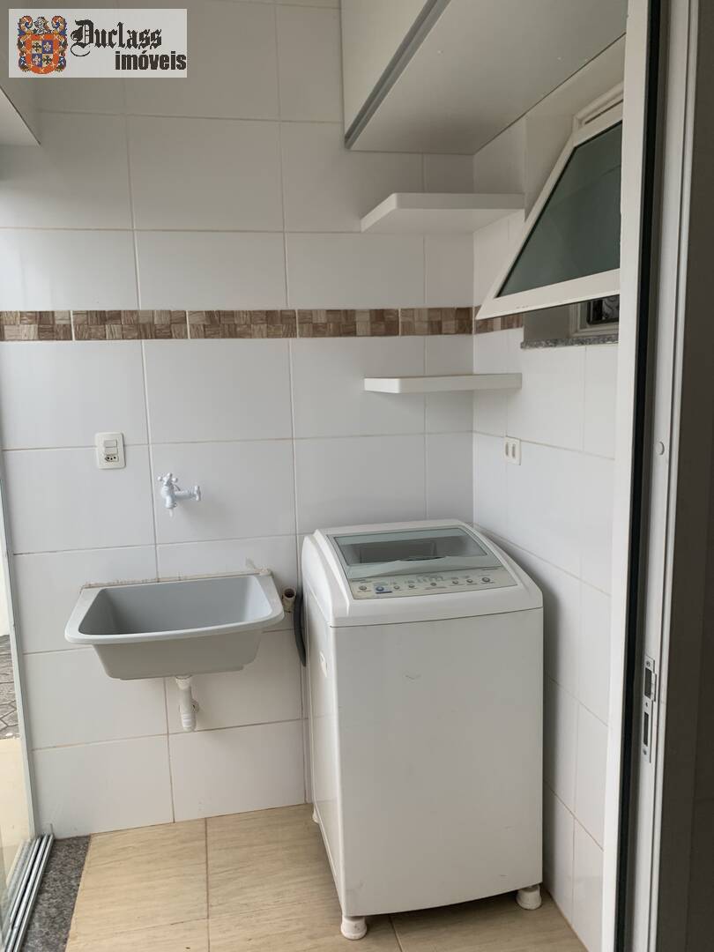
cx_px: 357
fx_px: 715
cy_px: 476
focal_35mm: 26
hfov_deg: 53.1
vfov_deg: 67.3
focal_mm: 4.25
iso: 40
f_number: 1.8
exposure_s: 1/121
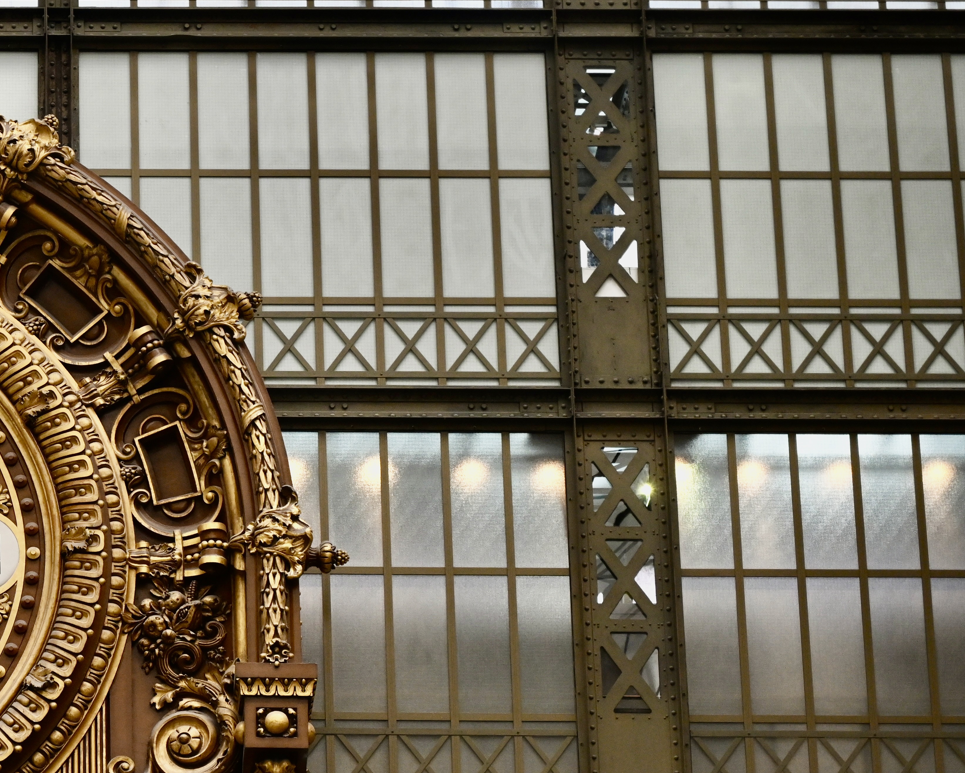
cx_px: -225
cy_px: 660
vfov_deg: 9.3
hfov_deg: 11.4
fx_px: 4713
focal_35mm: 165
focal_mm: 70
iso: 800
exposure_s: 1/200
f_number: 4
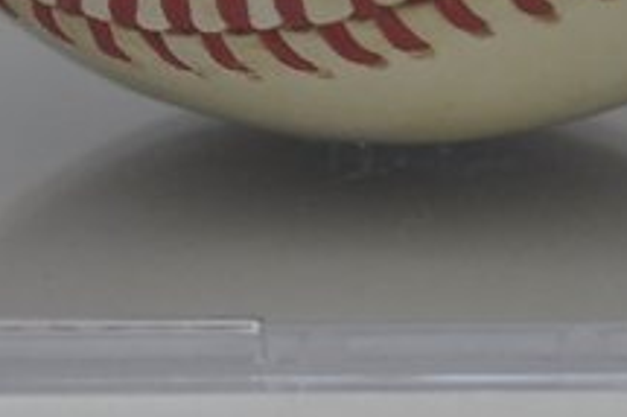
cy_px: -576
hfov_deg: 4.3
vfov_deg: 2.9
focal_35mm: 477
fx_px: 8301
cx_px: -480
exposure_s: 1/80
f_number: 4.5
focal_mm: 40
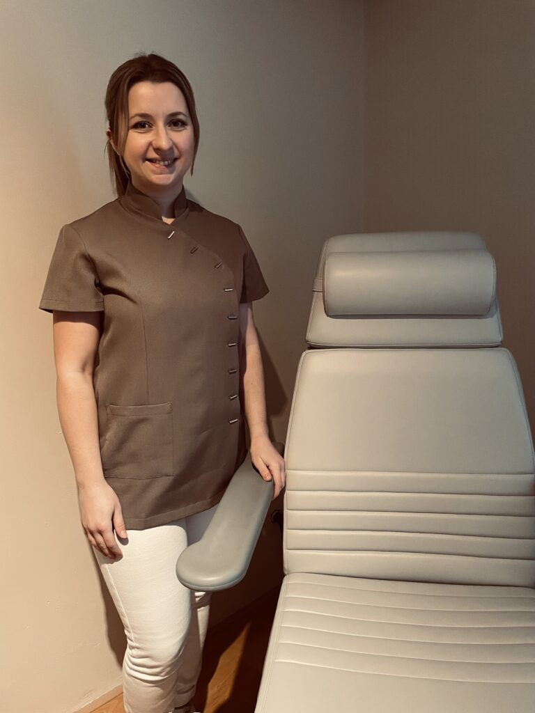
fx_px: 536
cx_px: 268
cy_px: 356
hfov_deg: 53.1
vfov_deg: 67.3
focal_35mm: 26
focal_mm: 4.2
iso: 800
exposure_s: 1/30
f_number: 1.6
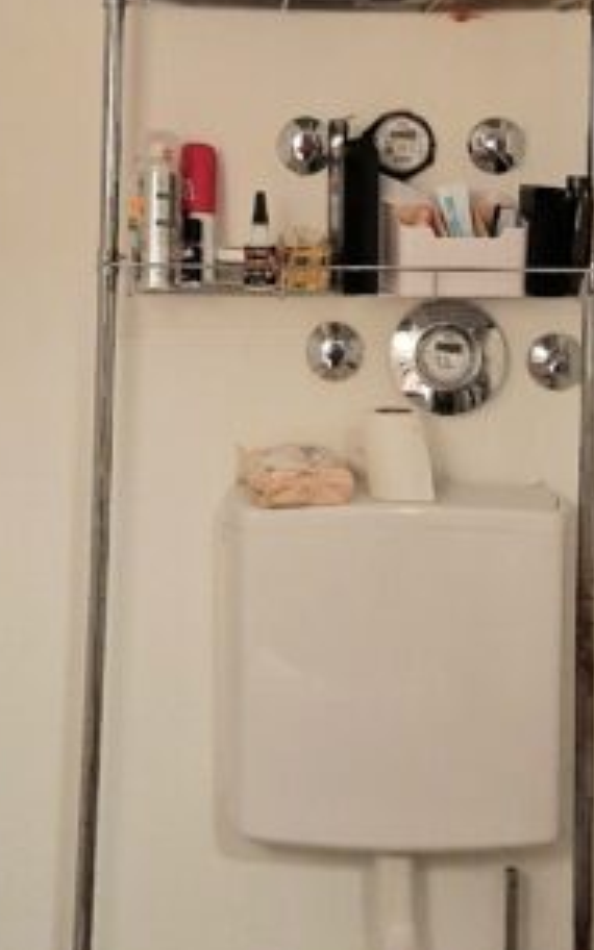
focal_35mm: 49
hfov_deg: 26.2
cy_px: 184
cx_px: 216
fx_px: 1269
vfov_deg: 39.4
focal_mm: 2.2
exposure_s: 1/50
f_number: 2.2
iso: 400
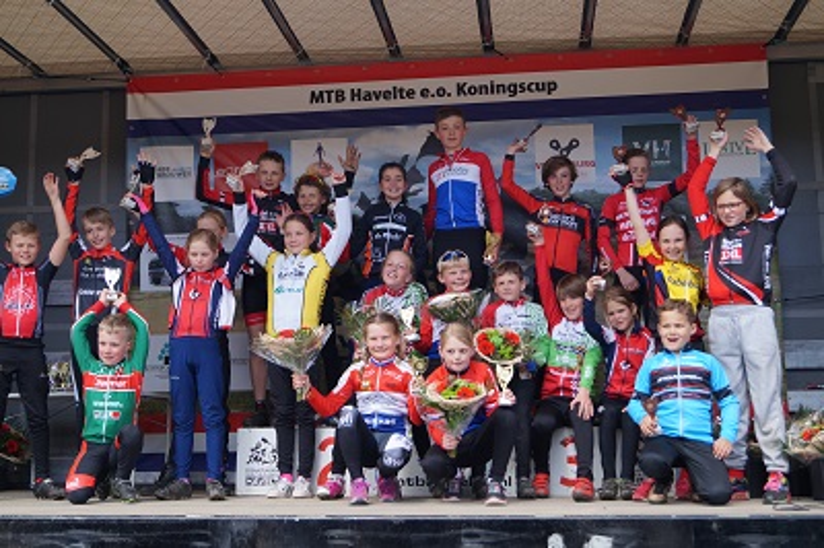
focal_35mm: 45
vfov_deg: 29.8
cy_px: 274
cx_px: 412
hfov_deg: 43.6
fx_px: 1029
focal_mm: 30
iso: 100
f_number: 5.6
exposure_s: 1/200
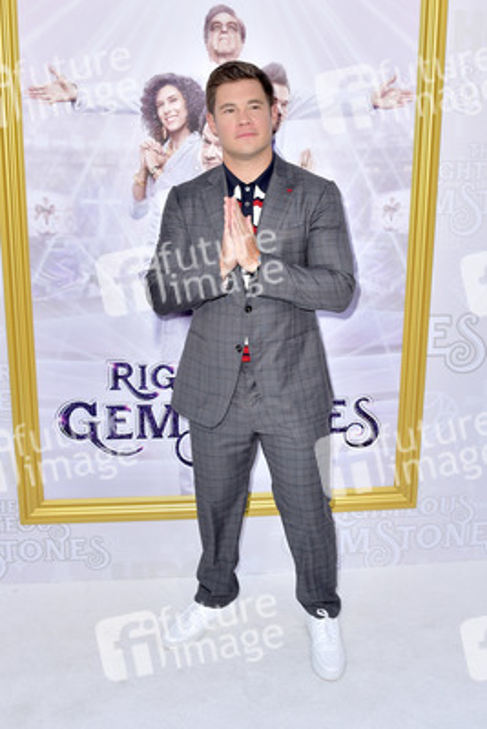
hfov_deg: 41.1
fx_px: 649
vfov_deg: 58.7
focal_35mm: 32
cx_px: 244
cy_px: 364
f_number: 7.1
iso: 320
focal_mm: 32
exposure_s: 1/250
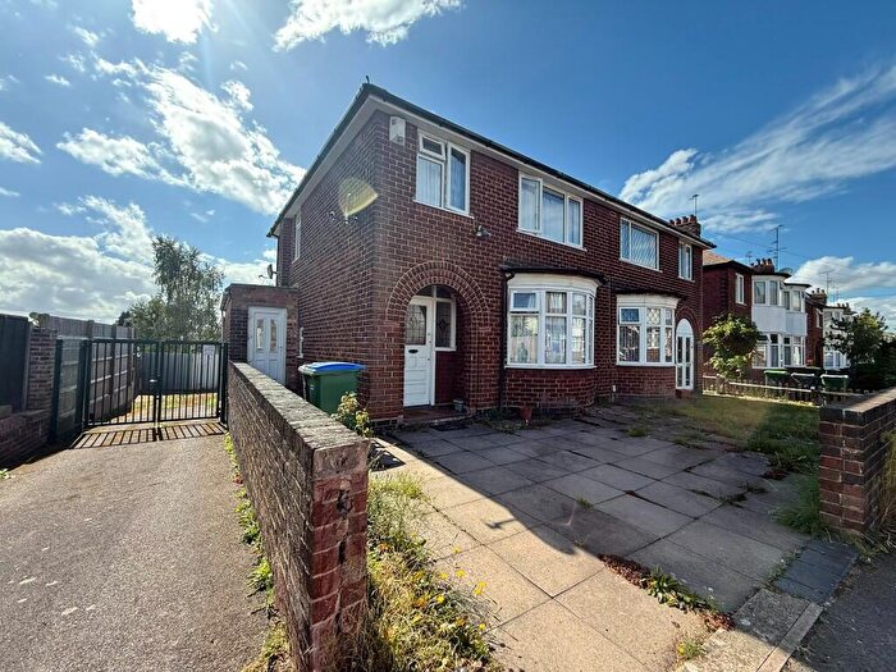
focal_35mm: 14
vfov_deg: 85.7
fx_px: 362
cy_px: 336
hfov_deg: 102.1
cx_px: 448
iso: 50
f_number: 2.2
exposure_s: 1/631
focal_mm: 2.22
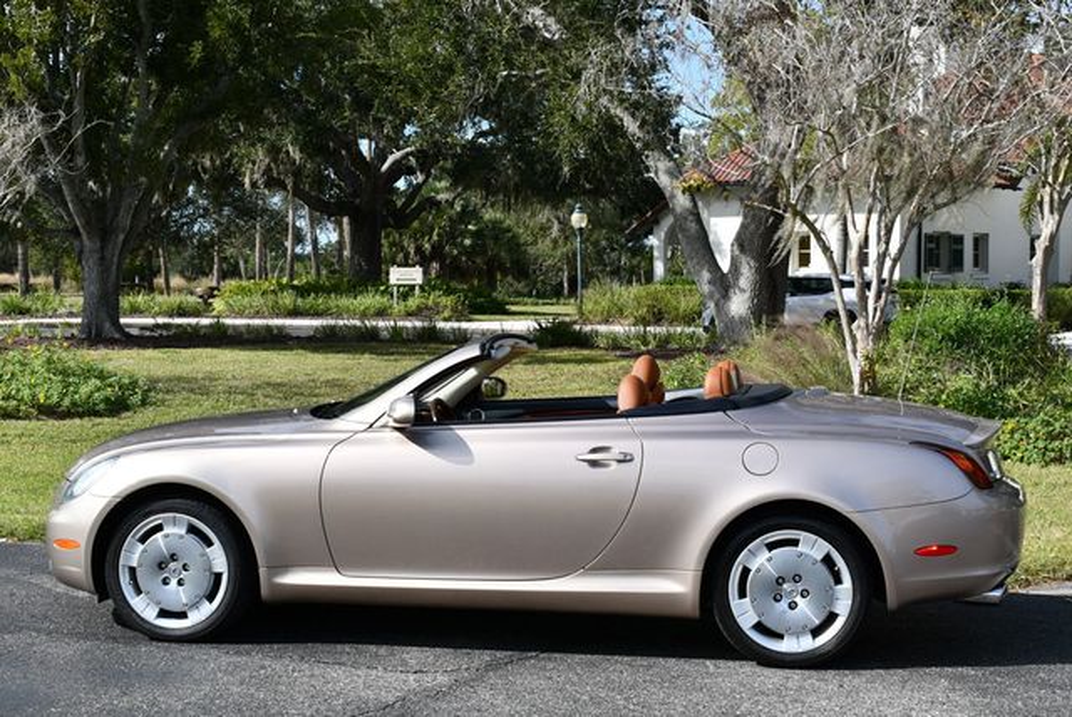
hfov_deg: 33.4
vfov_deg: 22.7
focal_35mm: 60
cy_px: 358
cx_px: 536
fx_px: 1788
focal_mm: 30
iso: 100
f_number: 9
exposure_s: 1/320
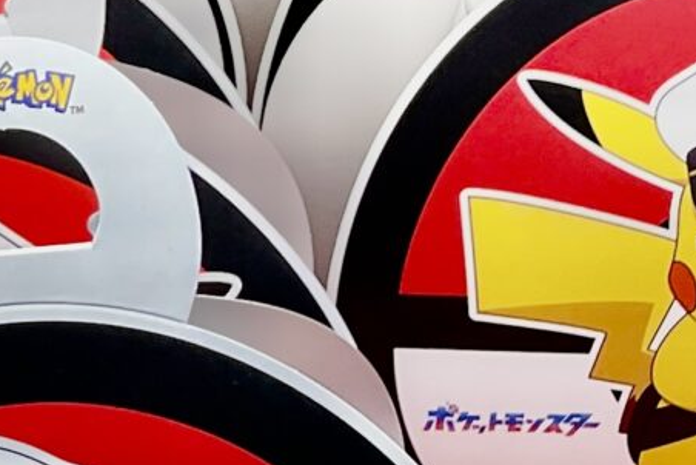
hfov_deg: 12.4
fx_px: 2960
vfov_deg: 7.9
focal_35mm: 153
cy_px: -858
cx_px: -525
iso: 32
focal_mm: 4.2
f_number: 1.6
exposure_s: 1/144
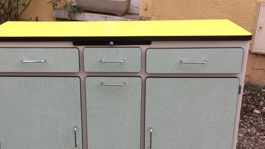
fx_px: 323
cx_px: 100
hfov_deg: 44.2
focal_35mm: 46
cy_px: 78
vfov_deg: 26.0
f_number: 2.2
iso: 32
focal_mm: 4.15
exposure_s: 1/103
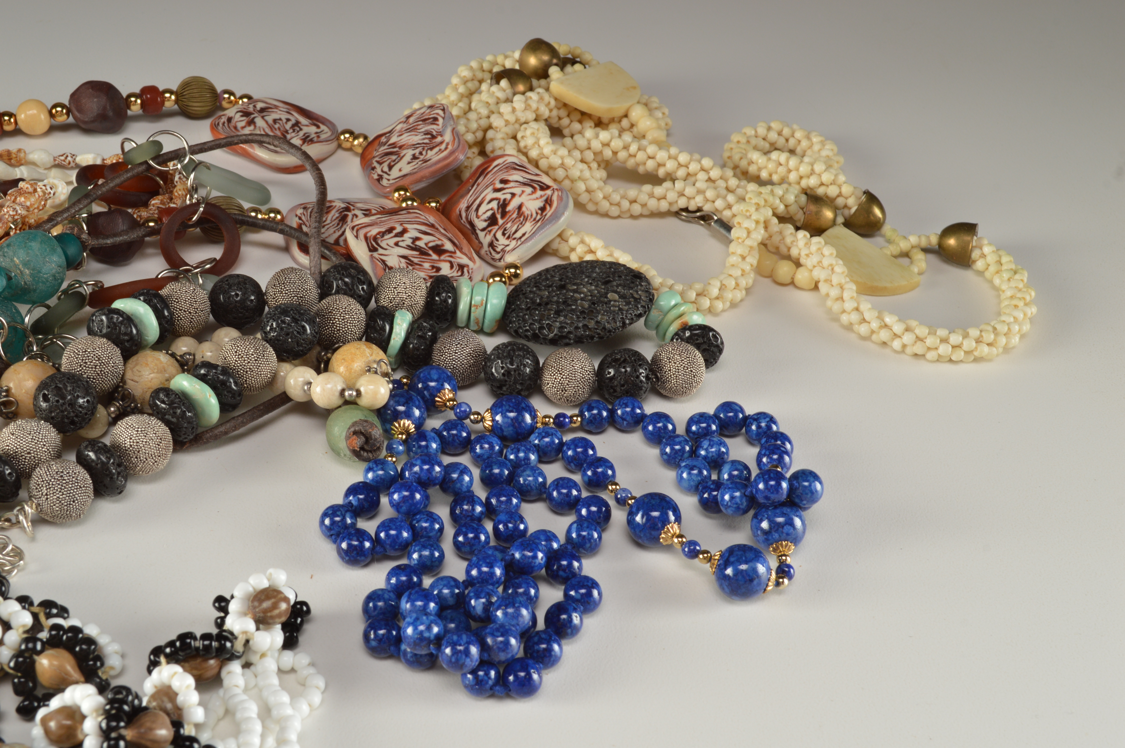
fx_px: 1639
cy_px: 374
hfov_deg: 37.9
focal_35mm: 52
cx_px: 562
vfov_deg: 25.7
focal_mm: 35
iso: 100
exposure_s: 1/100
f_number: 14
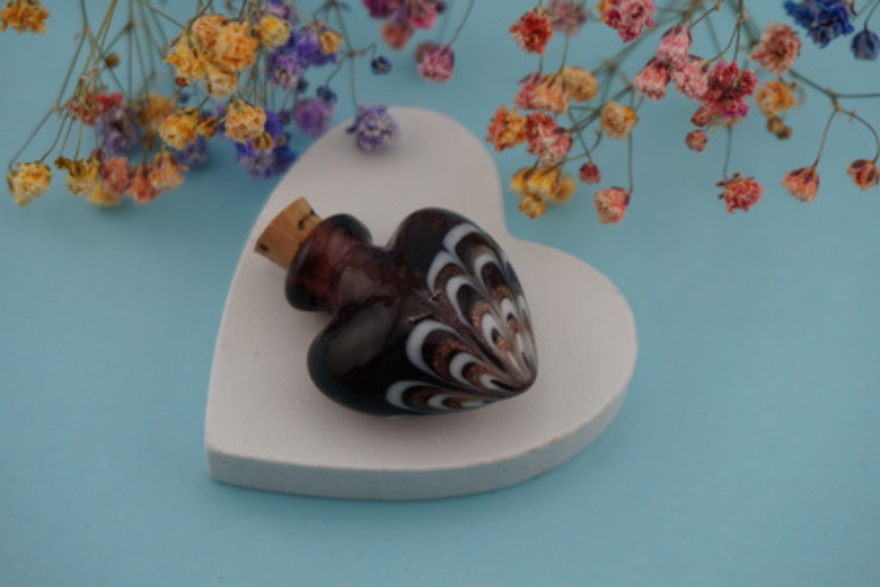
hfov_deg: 31.2
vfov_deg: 21.1
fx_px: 1577
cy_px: 294
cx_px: 440
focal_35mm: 64
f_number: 6.3
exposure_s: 1/80
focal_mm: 43
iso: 100
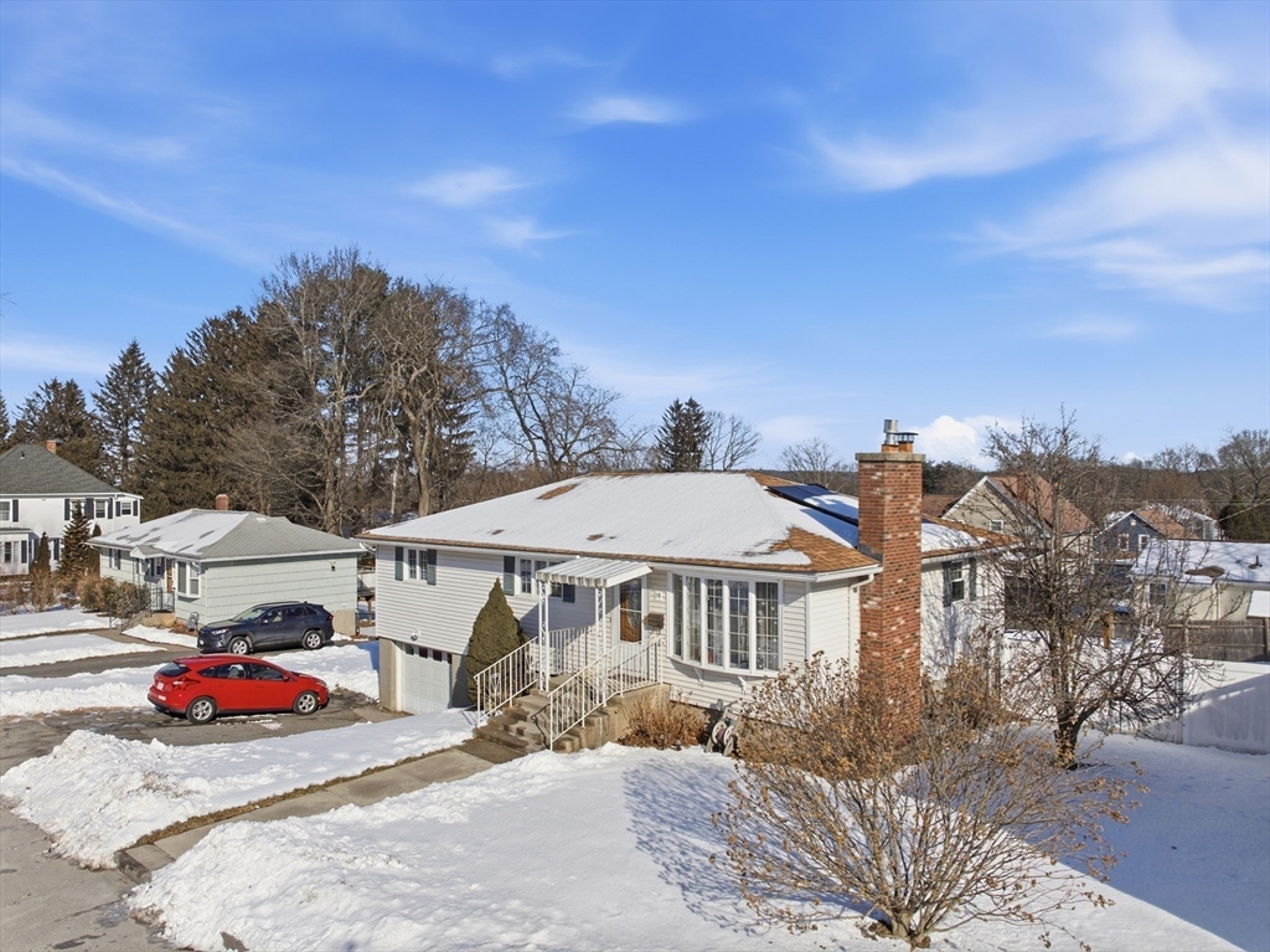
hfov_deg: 71.6
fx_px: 880
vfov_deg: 56.8
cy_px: 476
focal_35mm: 24
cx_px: 635
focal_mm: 12.3
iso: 100
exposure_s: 1/120
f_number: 2.8
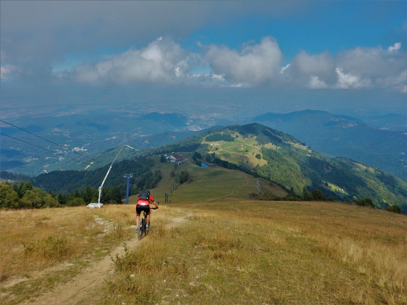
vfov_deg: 56.8
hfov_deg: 71.6
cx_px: 204
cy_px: 152
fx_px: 282
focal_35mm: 24
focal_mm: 4.3
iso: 125
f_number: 4.1
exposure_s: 1/1000
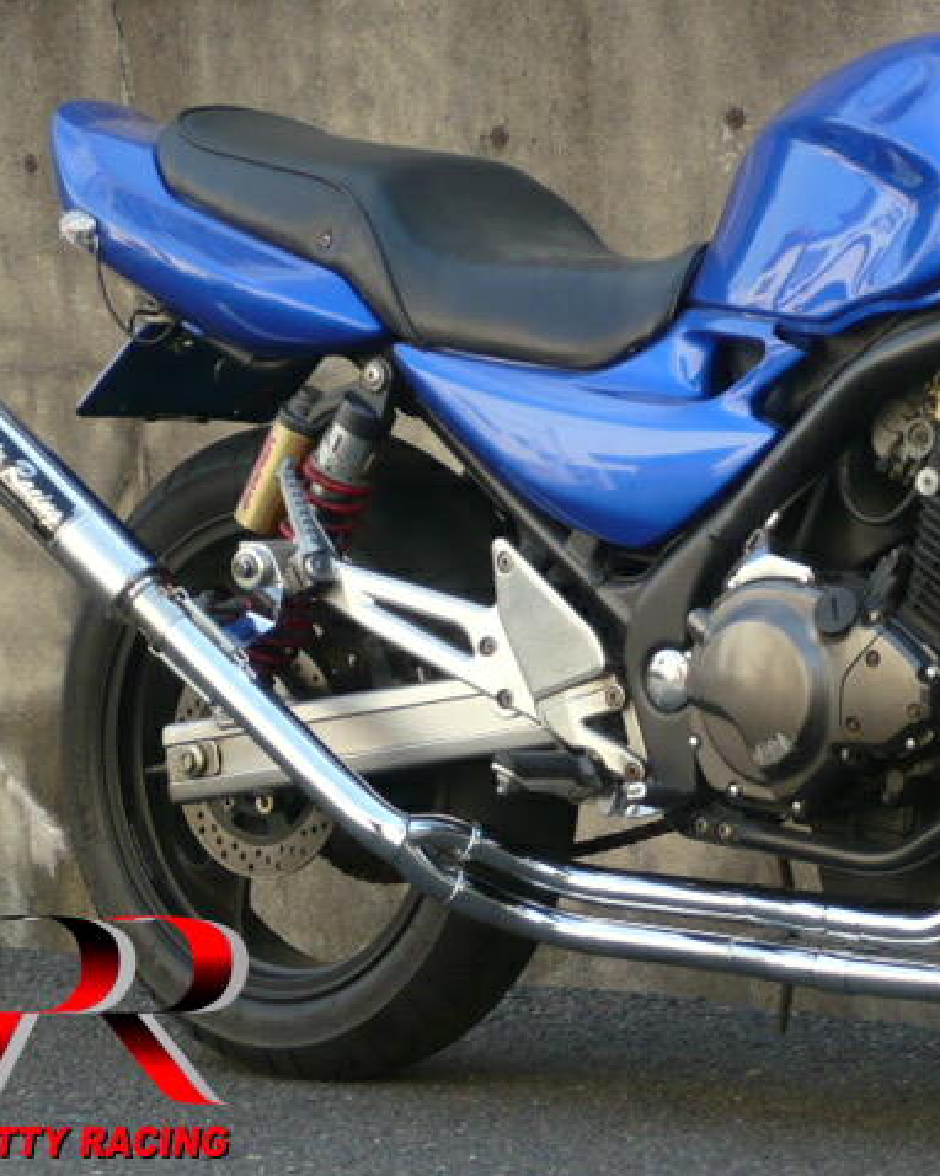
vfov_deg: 14.6
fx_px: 4593
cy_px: 588
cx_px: 667
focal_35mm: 132
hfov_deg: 11.7
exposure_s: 1/125
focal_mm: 11.1
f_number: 4.5
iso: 100
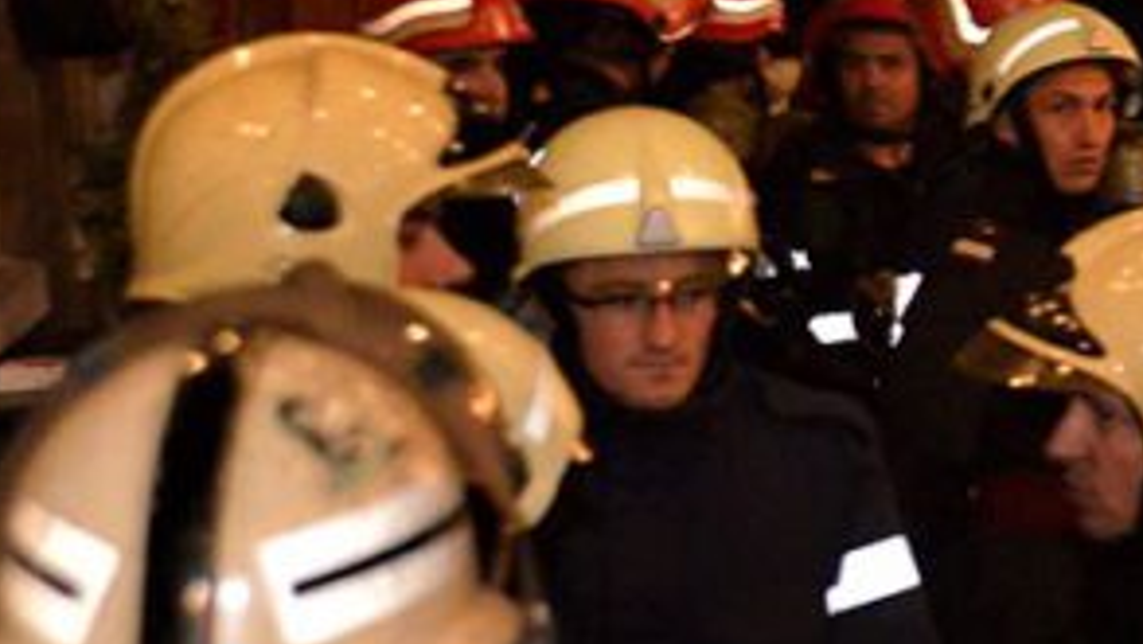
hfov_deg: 12.2
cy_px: 16
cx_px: 1872
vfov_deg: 7.3
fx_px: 5002
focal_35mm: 165
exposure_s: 1/125
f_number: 3.5
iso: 2500
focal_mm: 45
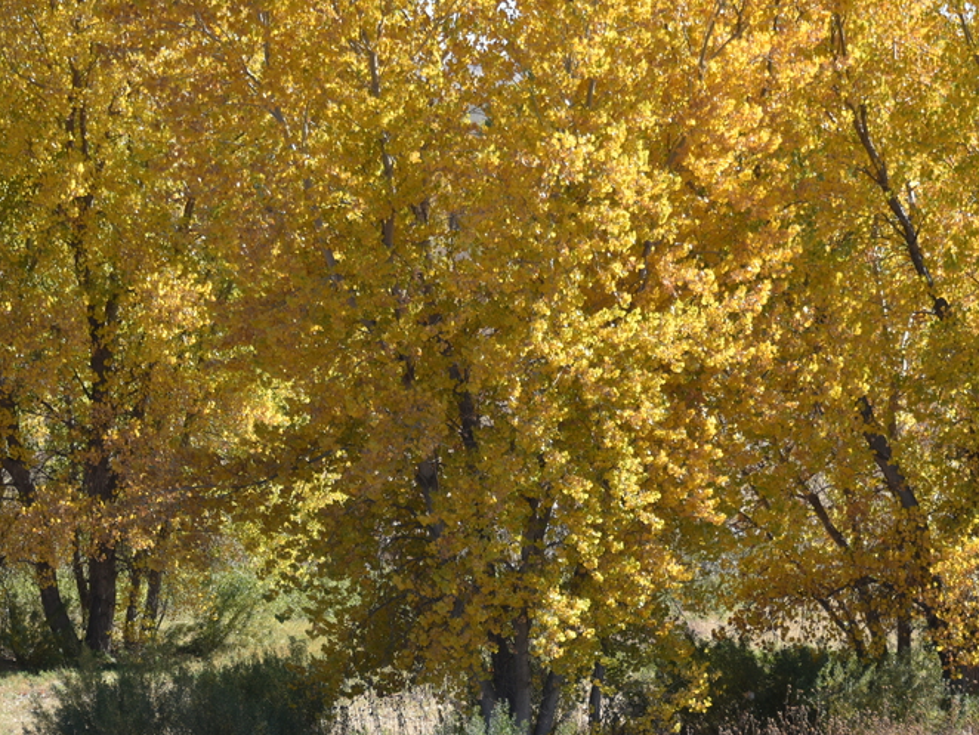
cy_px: 285
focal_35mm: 251
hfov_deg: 7.9
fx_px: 7101
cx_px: 503
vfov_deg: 5.9
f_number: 6.3
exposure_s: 1/320
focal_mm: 135
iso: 100
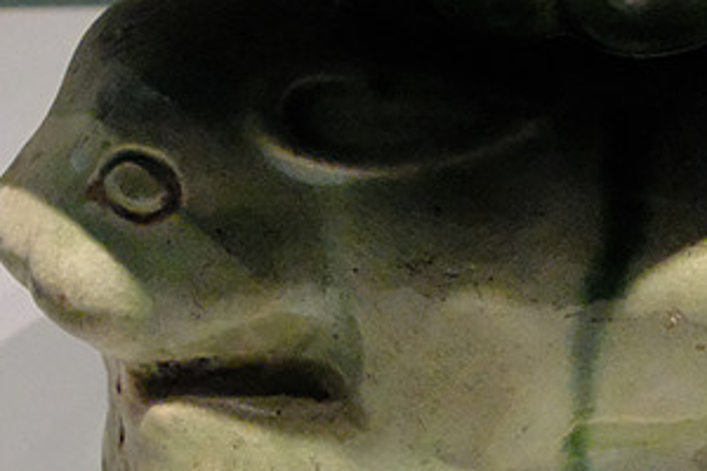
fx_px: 5440
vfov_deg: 5.0
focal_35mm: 277
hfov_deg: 7.4
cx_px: 660
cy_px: 41
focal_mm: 69.2
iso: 12800
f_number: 13
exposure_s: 1/250
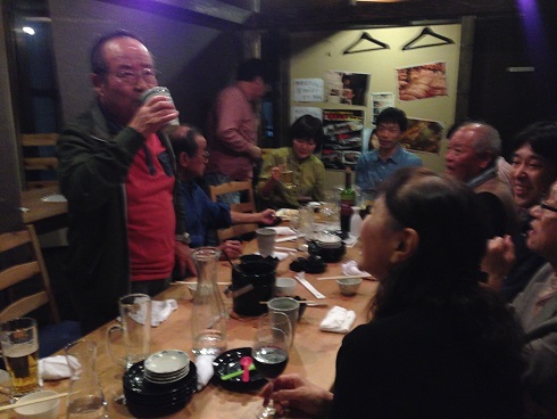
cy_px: 210
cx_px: 278
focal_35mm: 66
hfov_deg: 29.4
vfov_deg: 22.3
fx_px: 1063
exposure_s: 1/20
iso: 400
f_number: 2.4
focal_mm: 4.12
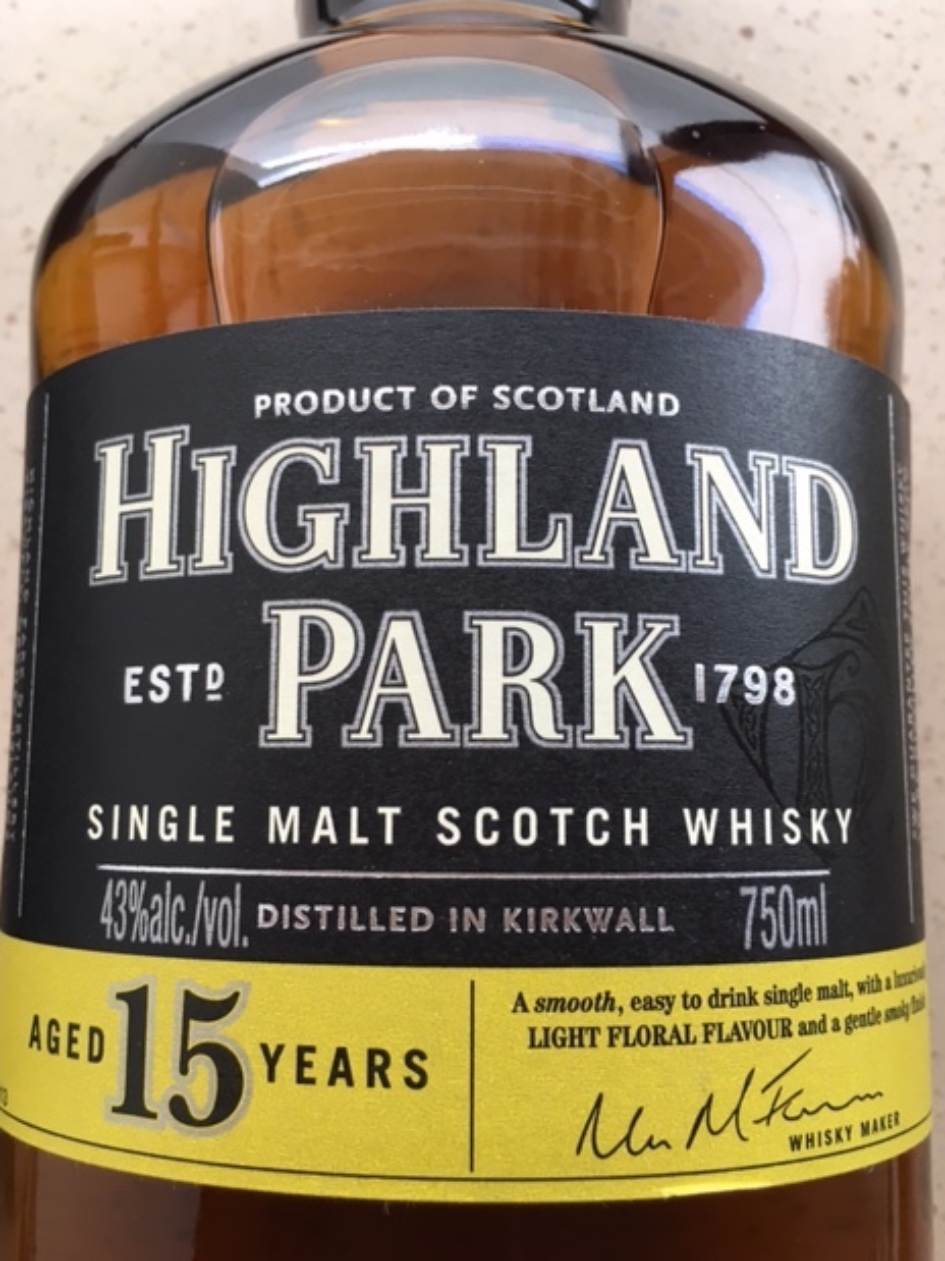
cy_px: 642
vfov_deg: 60.0
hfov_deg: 46.8
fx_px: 1092
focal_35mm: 30
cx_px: 470
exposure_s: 1/30
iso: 25
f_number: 2.2
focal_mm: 4.15
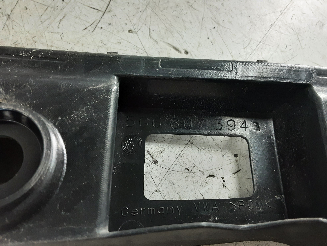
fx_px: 255
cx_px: 164
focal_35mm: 27
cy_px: 123
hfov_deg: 65.3
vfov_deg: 51.4
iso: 160
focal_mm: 2.91
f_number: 1.9
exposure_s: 1/33
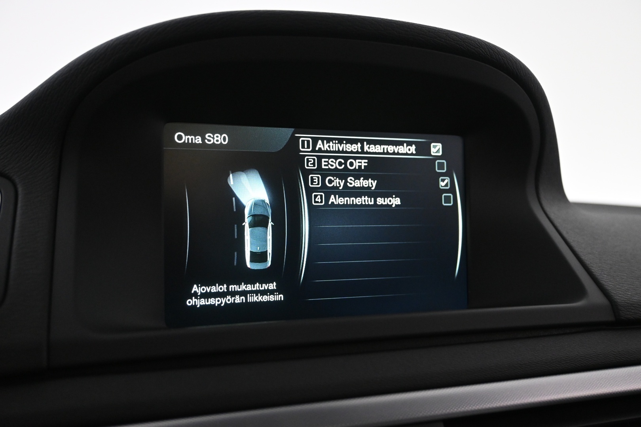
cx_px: 320
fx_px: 588
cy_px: 214
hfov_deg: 57.2
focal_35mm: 33
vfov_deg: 40.0
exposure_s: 1/60
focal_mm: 22
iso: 2500
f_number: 4
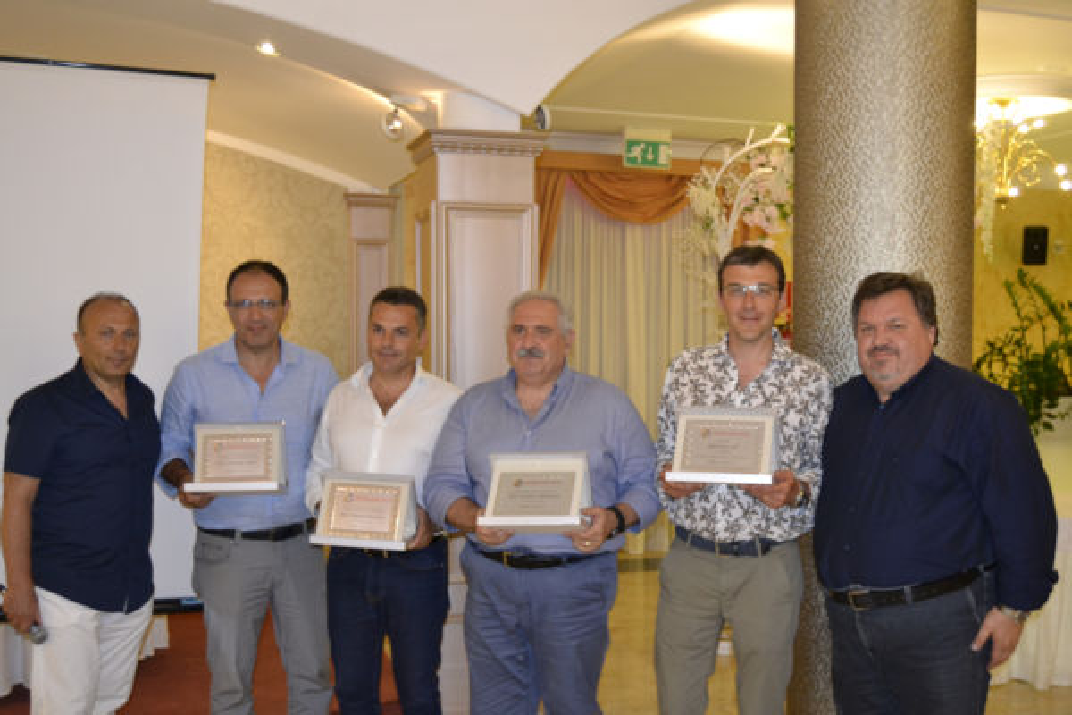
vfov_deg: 34.2
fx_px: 1161
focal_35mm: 39
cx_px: 536
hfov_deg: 49.6
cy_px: 358
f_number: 4
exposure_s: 1/60
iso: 1600
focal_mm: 26
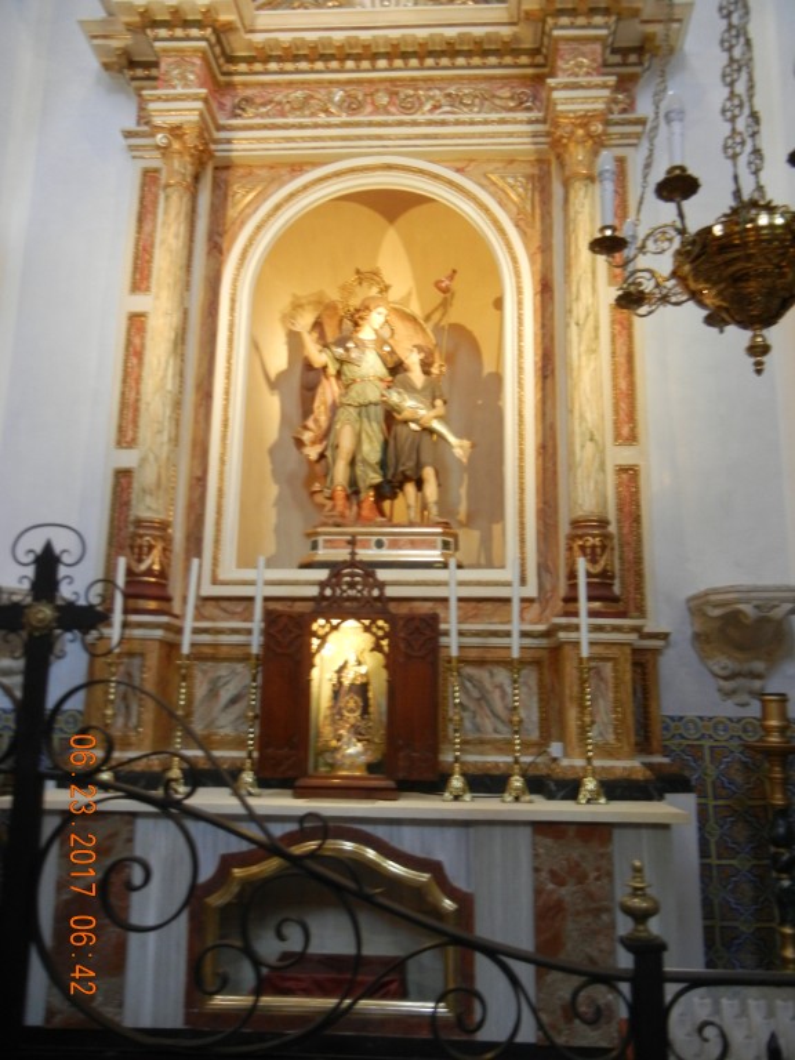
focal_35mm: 30
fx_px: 919
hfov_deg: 46.8
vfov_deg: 60.0
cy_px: 530
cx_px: 398
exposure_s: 1/6.5
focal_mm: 5.4
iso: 400
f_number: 3.5
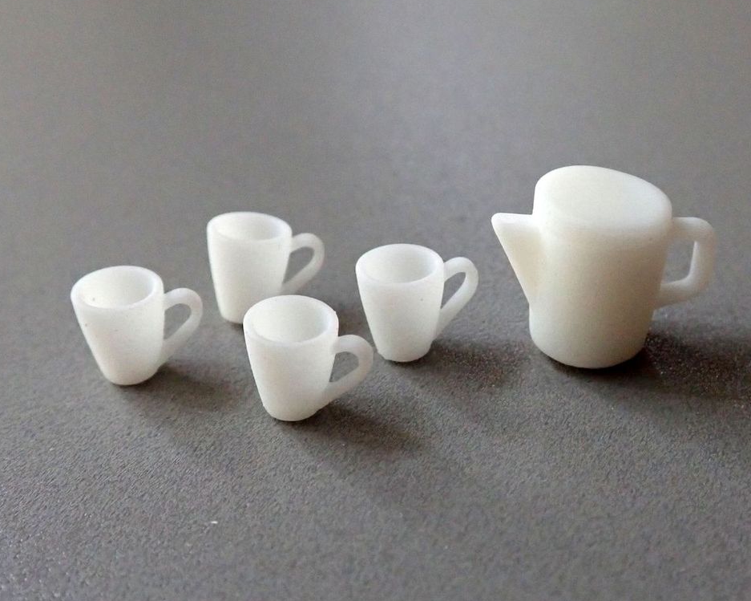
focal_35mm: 32
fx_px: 711
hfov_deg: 55.7
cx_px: 392
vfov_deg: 45.8
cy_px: 296
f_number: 3.2
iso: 640
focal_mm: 5.5
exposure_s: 1/320
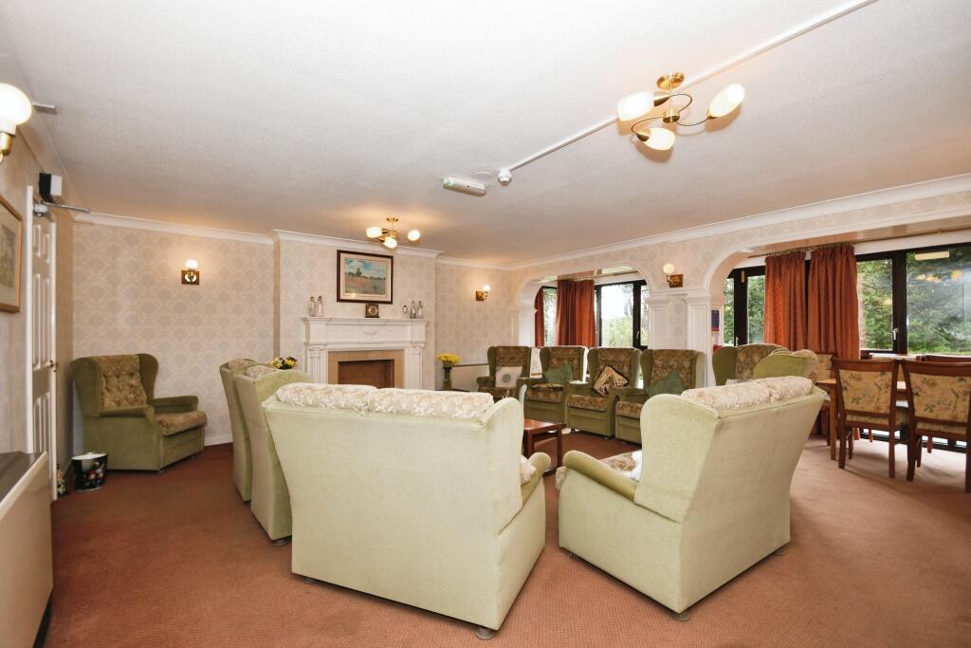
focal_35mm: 15
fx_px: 405
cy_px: 324
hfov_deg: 100.4
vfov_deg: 77.3
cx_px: 486
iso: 400
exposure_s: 1/30
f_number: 8
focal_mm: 10
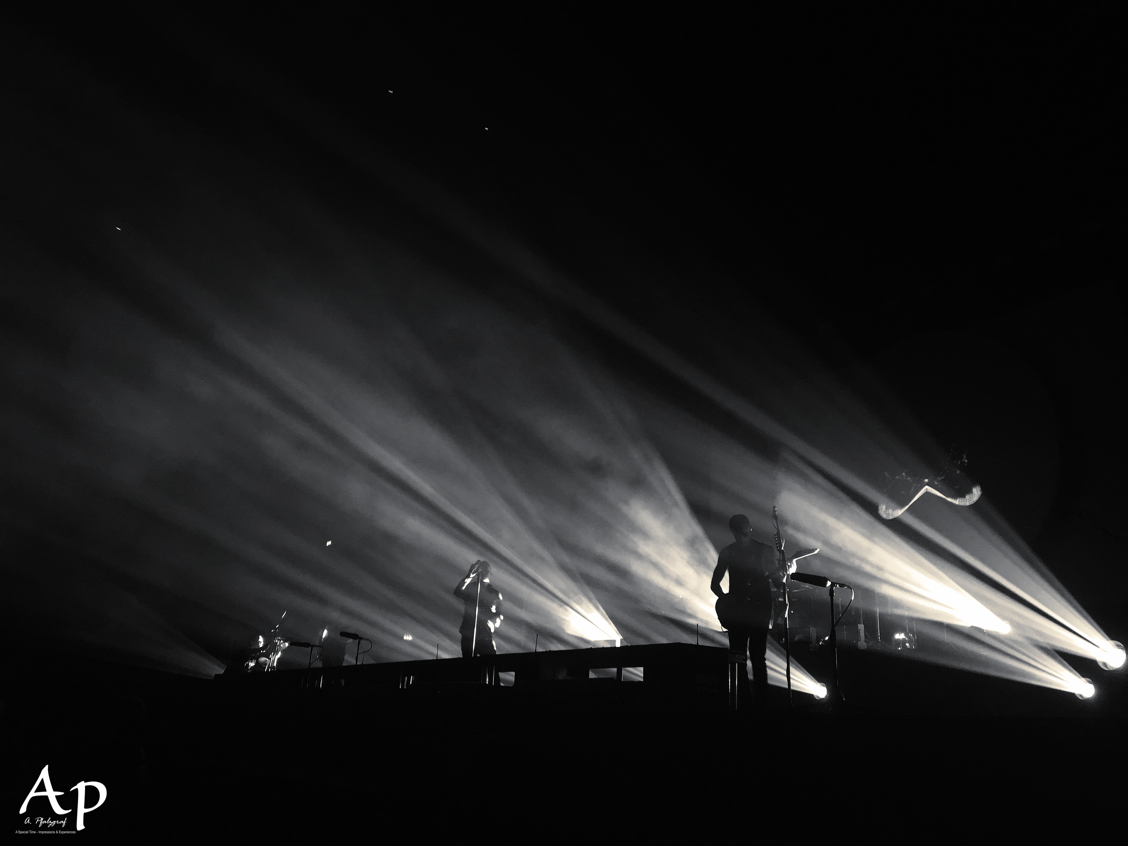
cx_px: 564
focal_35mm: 29
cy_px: 423
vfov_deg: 48.2
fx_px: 945
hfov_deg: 61.7
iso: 200
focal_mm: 4.15
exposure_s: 1/33
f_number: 2.2
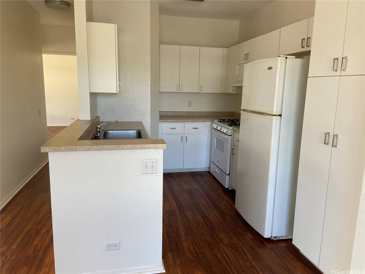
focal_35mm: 26
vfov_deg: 53.1
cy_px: 137
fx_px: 274
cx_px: 182
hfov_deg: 67.3
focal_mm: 4.25
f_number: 1.8
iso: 80
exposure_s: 1/121
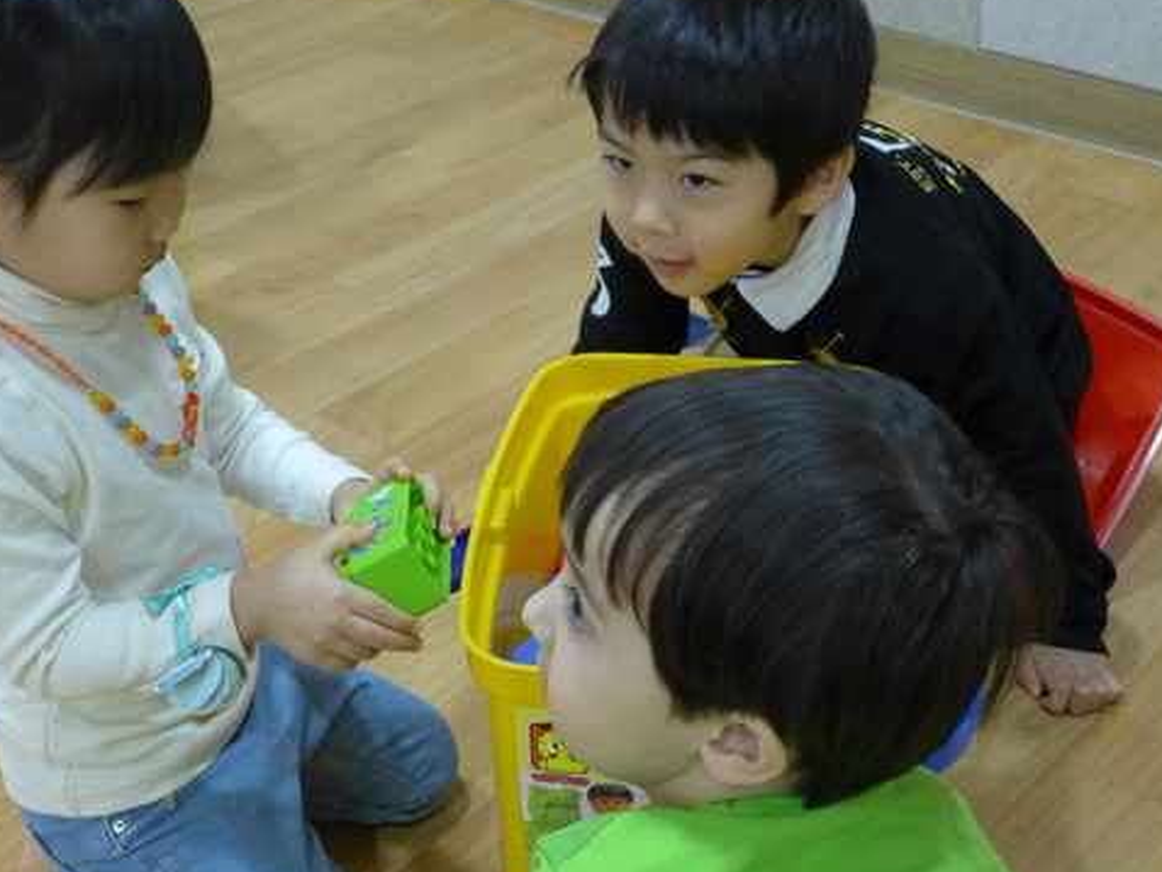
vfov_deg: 23.6
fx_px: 2082
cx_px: 607
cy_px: 382
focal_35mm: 62
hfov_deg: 31.2
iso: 800
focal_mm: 7.3
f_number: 1.7
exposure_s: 1/320
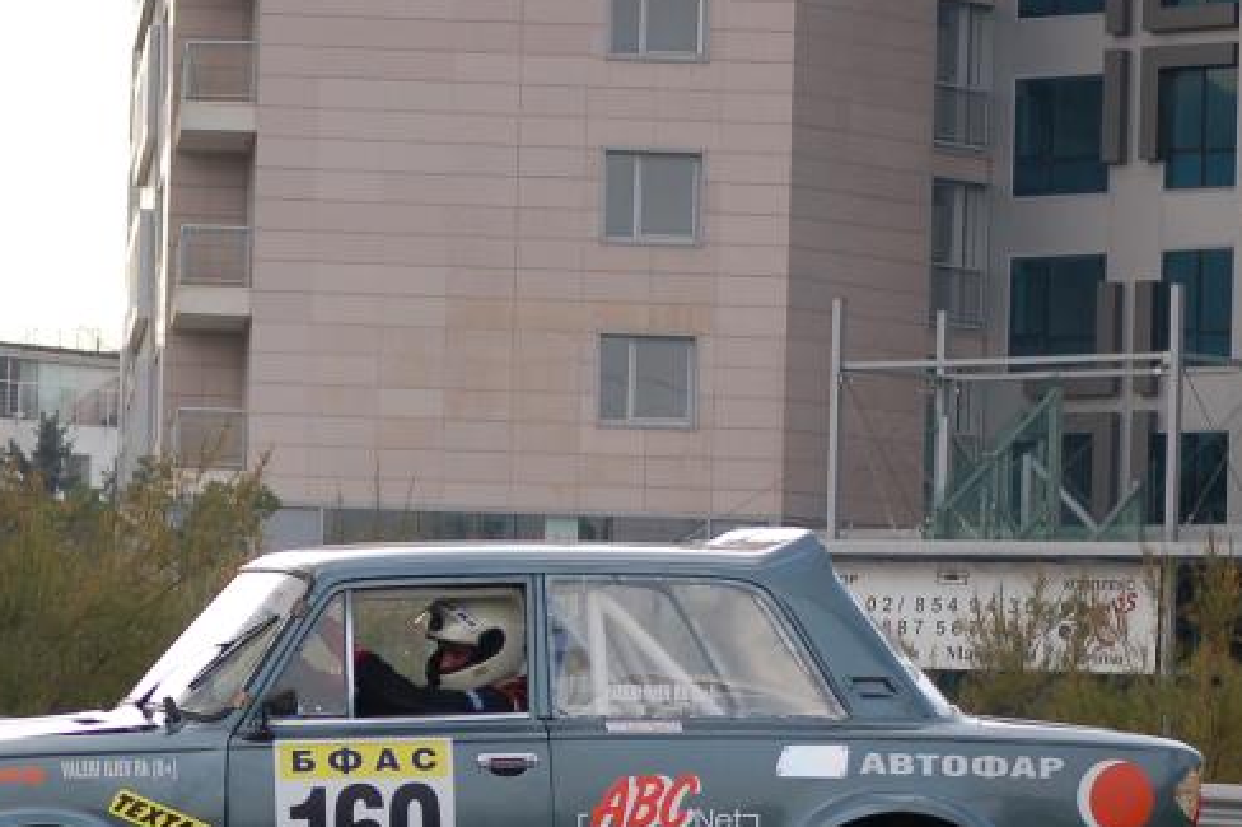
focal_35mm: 214
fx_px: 7380
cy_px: 767
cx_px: 466
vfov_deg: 6.4
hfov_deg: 9.6
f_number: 4.2
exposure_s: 1/1000
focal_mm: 68
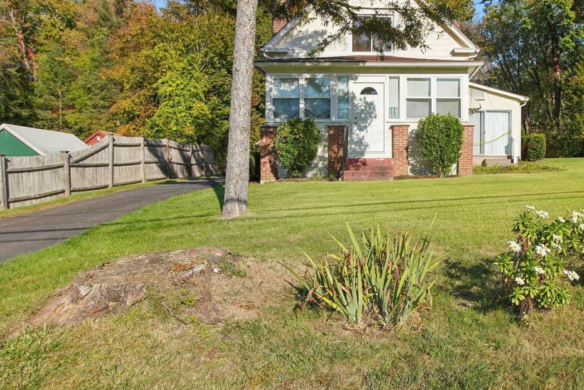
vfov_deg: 56.3
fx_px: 357
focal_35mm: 22
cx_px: 361
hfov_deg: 77.3
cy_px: 139
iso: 100
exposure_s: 1/160
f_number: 9
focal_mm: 16
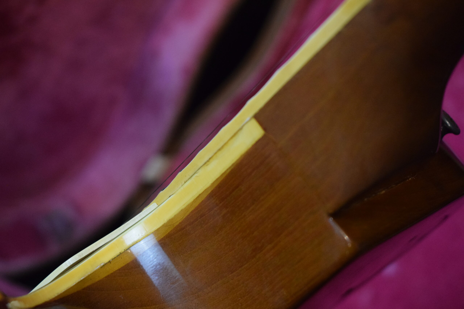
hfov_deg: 33.4
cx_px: 232
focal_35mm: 60
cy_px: 154
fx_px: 773
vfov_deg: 22.6
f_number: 5
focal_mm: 40
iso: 3200
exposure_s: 1/100
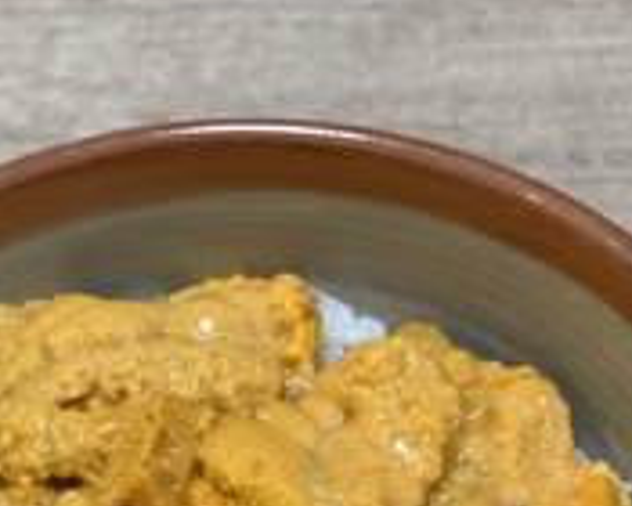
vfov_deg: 23.7
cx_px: 249
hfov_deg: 32.4
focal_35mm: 58
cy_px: 622
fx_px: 1085
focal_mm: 4.25
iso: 50
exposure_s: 1/50
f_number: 1.8
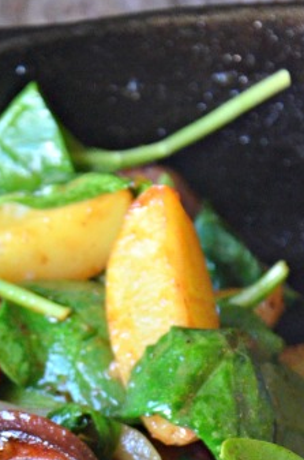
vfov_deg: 8.2
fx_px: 3183
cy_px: 491
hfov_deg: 5.4
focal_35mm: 250
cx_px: -71
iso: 2000
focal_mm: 62
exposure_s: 1/50
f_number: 5.6
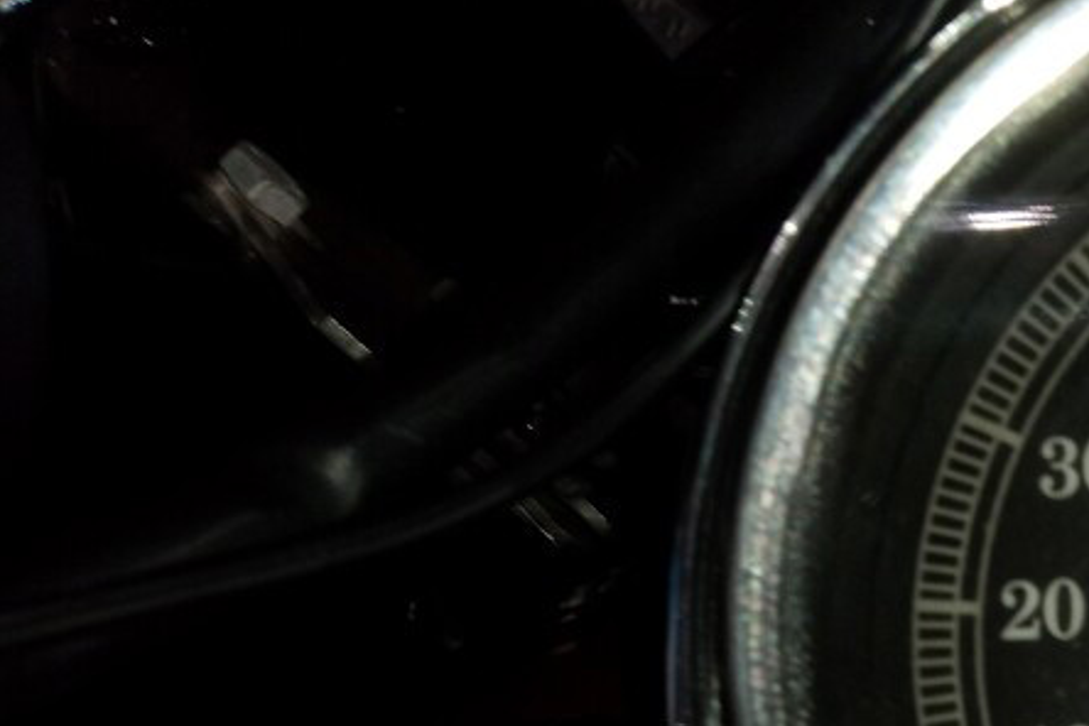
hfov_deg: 26.1
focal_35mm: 70
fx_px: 2117
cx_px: 1262
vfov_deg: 18.0
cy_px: 969
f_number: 2.2
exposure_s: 1/33.3
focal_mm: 3.71
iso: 121
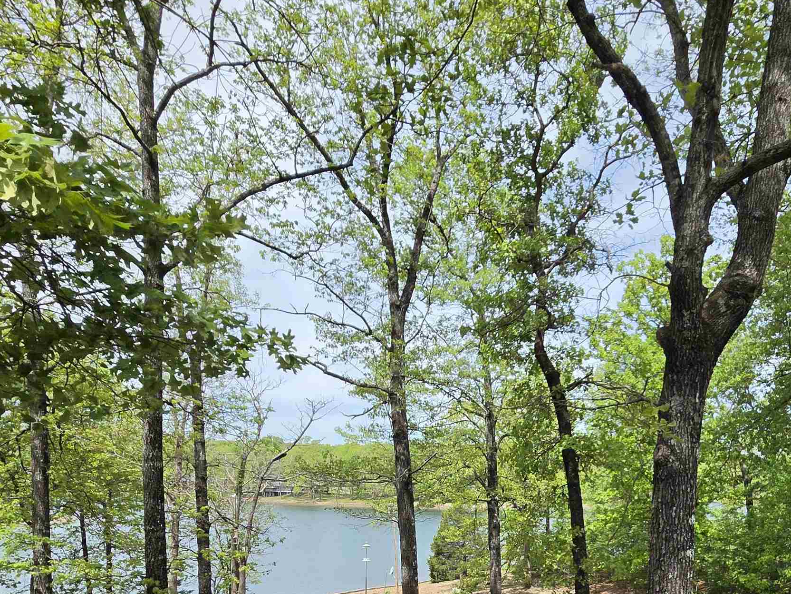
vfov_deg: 51.5
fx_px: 548
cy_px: 512
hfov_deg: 69.4
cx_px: 532
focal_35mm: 24
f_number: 2.2
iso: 100
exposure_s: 1/2145
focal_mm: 2.2
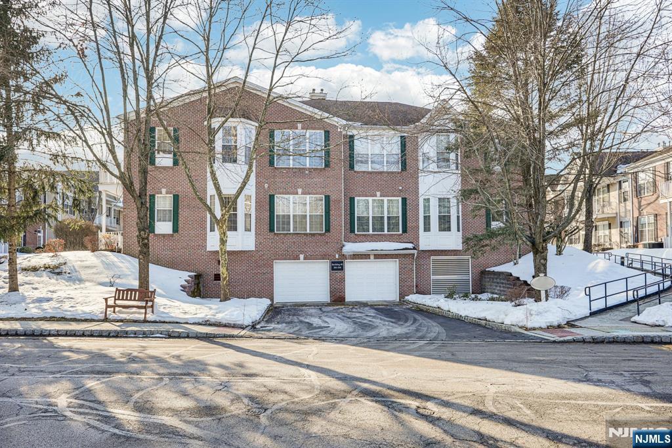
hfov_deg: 76.1
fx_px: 429
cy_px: 224
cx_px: 336
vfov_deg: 55.1
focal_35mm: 23
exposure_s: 1/80
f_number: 9
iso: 100
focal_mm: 23
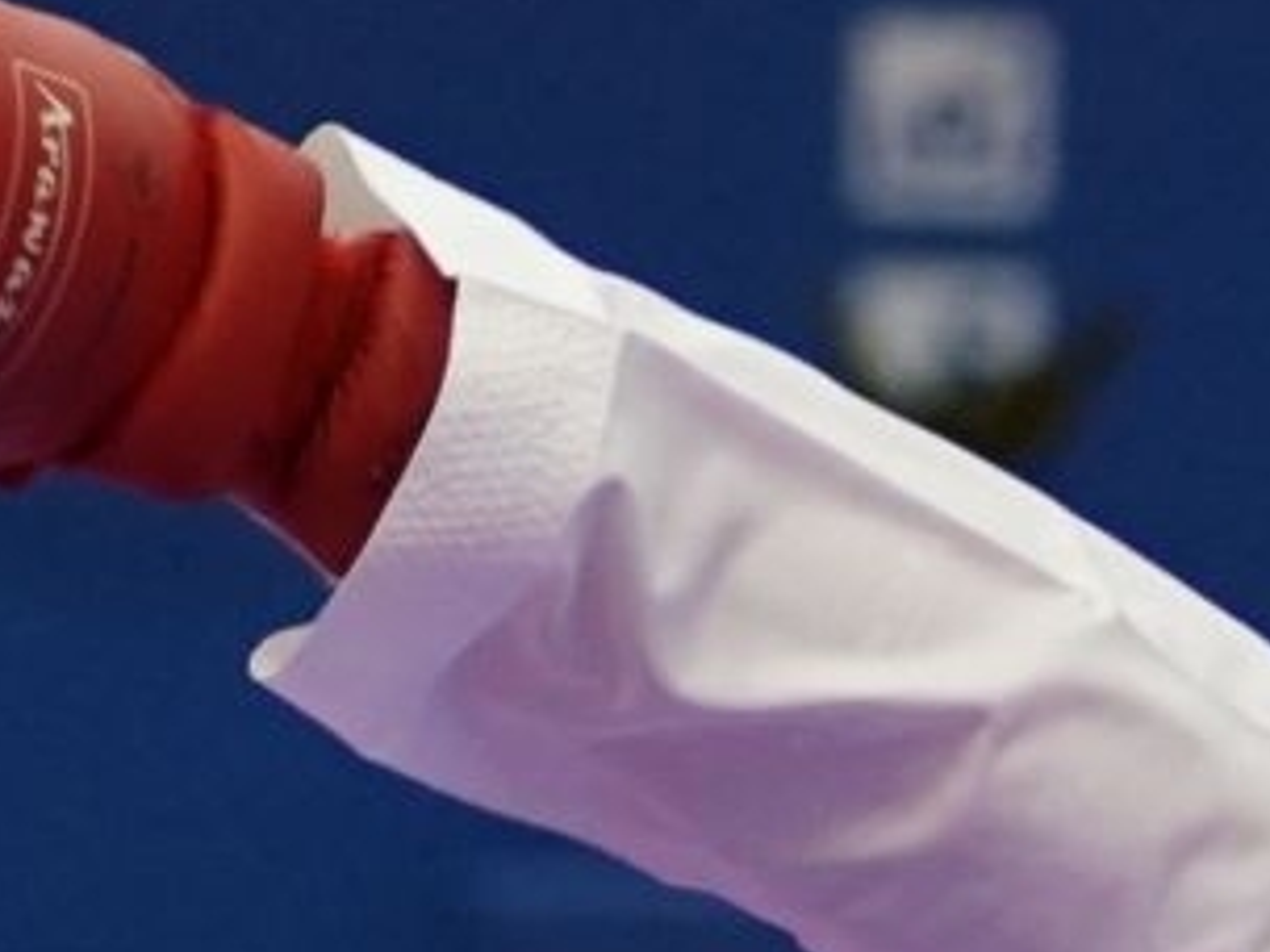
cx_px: 1922
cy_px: 1608
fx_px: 25939
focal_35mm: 707
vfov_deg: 2.1
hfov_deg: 2.8
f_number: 2.8
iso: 2500
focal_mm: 83
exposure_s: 1/1000
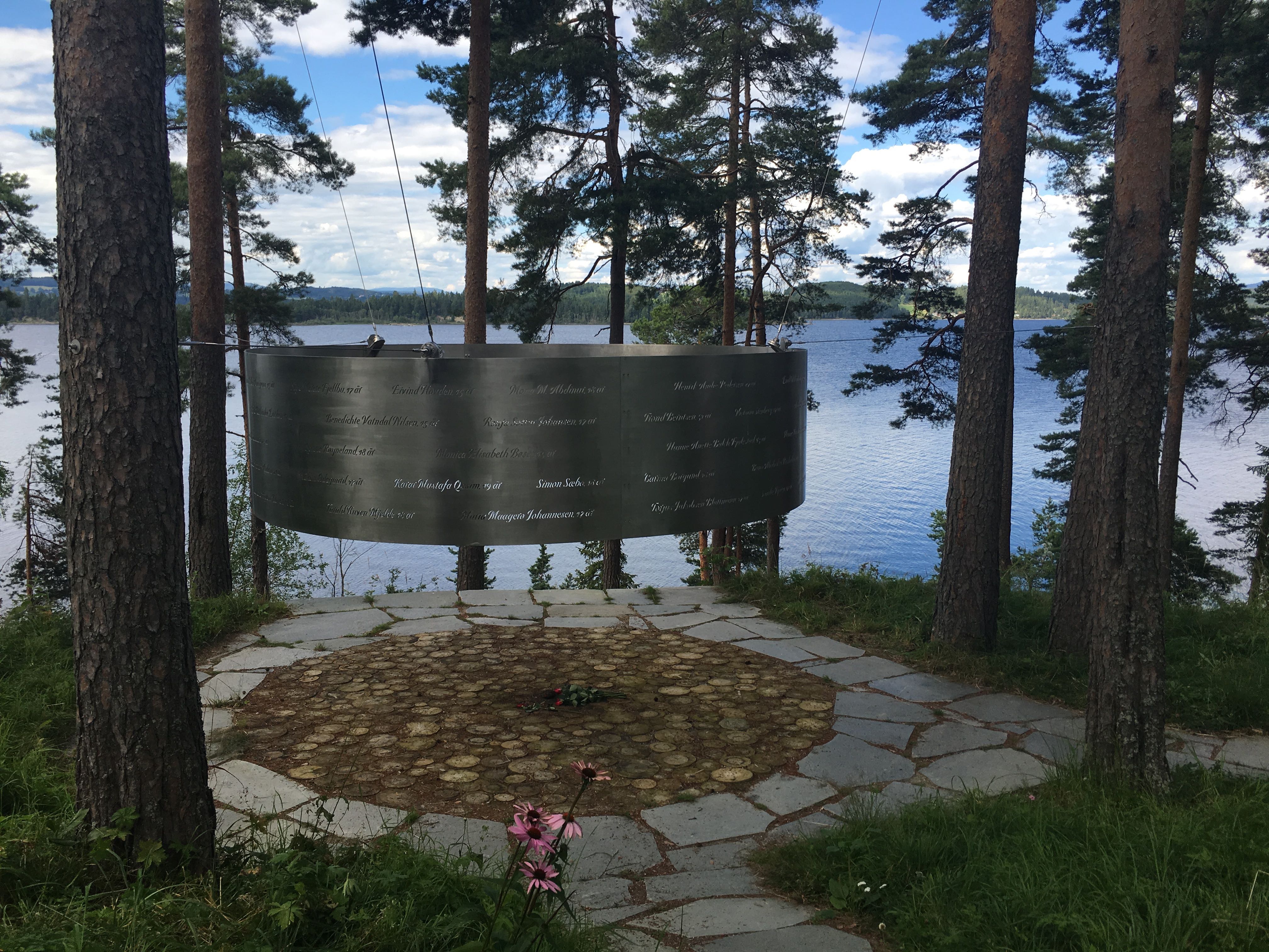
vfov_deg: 48.2
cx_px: 634
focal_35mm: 29
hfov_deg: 61.7
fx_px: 1063
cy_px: 476
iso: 25
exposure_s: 1/705
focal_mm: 4.15
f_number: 2.2
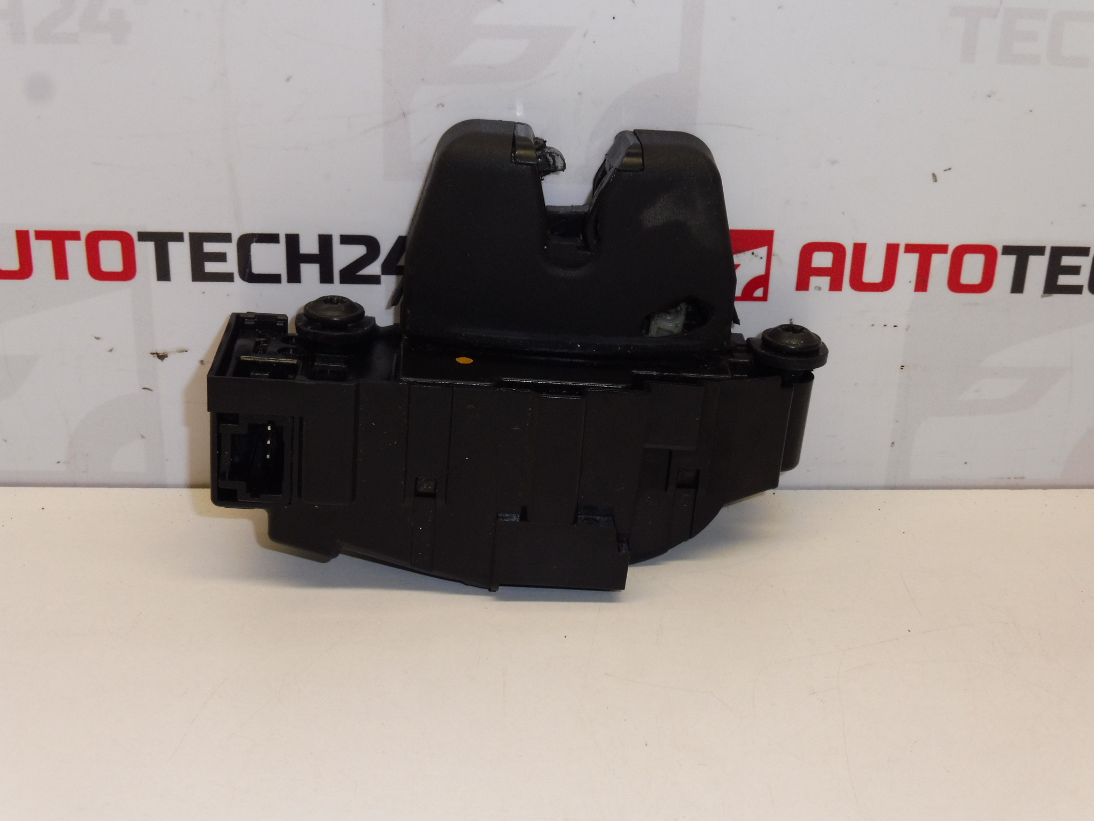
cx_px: 547
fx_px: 1707
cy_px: 410
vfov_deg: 27.0
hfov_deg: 35.5
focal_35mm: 54
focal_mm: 9.7
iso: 200
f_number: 5.6
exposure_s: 1/80
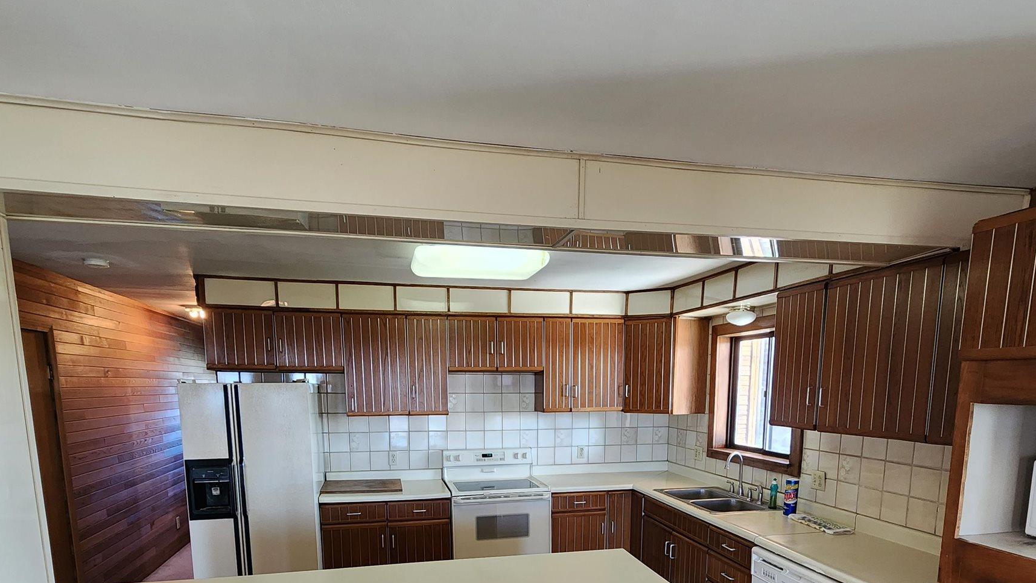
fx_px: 522
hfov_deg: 89.6
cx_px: 518
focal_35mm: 19
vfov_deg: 54.2
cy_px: 470
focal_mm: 2.2
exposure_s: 1/40
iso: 320
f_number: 2.2
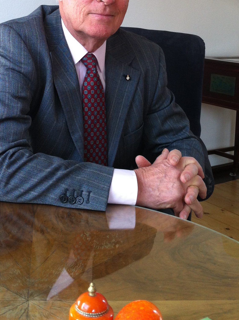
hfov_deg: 24.3
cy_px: 68
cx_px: 115
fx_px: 554
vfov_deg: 31.5
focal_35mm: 60
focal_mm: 3.85
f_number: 2.8
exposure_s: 1/60
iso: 80
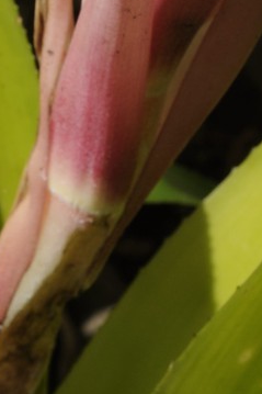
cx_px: 101
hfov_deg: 4.4
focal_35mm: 312
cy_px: -429
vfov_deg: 6.4
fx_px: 3409
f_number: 18
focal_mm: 70
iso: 200
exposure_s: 1/100
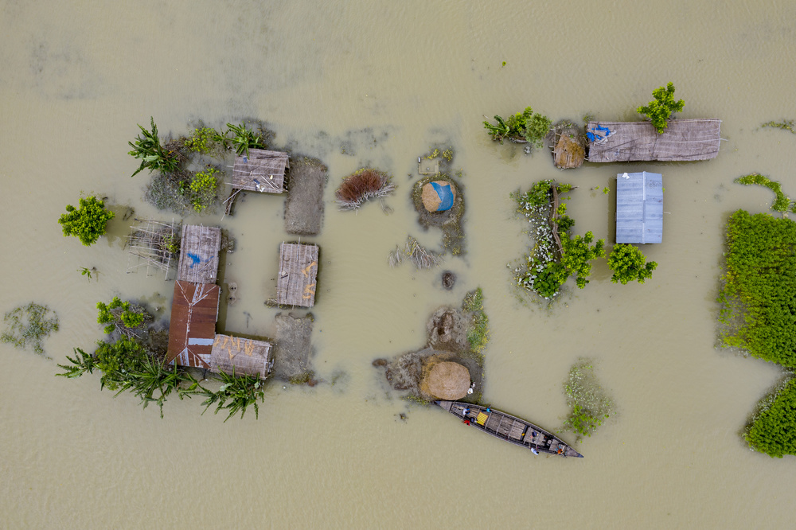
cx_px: 398
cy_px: 265
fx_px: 619
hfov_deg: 65.5
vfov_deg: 46.4
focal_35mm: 28
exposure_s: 1/240
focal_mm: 10.26
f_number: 5.6
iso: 100
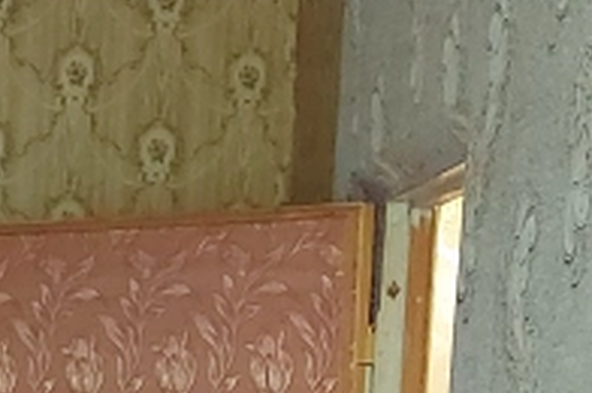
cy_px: 754
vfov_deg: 8.2
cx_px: -326
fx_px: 2627
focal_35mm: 160
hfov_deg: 12.2
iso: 640
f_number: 1.8
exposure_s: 1/20
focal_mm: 5.23
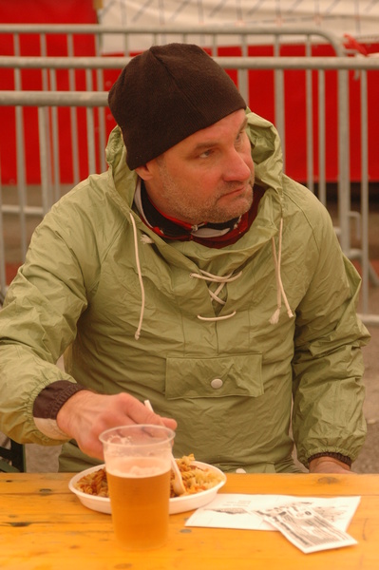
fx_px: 1851
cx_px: 190
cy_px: 285
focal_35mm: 117
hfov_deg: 11.7
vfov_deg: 17.5
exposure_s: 1/90
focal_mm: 78
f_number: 4.8
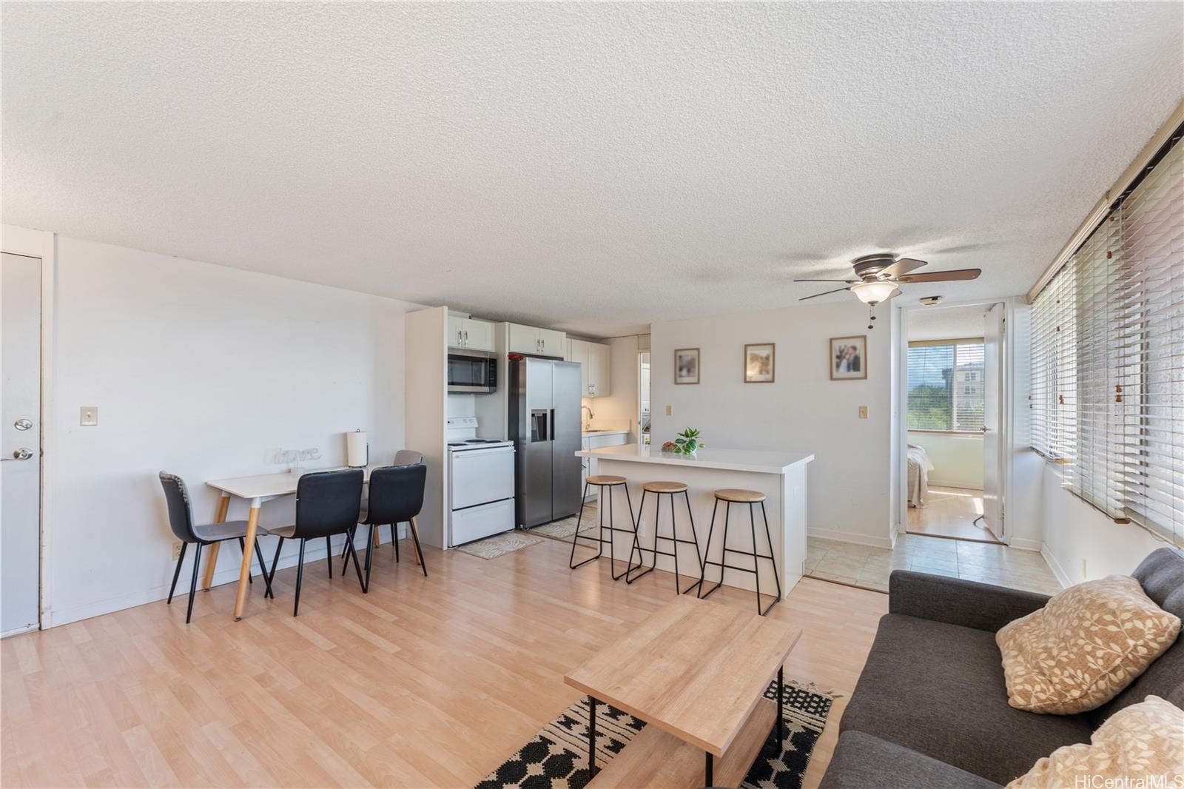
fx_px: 460
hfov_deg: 104.3
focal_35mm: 14
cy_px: 394
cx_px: 592
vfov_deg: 81.2
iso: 200
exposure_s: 1/10
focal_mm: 14
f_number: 9
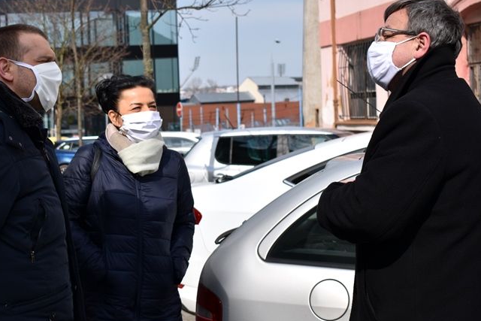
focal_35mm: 65
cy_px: 141
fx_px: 866
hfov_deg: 30.8
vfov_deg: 21.0
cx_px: 159
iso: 100
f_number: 4
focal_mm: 27
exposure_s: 1/1250
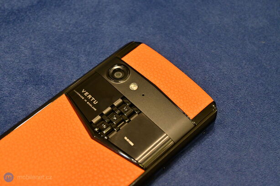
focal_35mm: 56
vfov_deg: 24.4
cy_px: 93
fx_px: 432
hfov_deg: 35.9
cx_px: 140
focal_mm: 37
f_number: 5.3
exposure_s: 1/60
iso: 1100
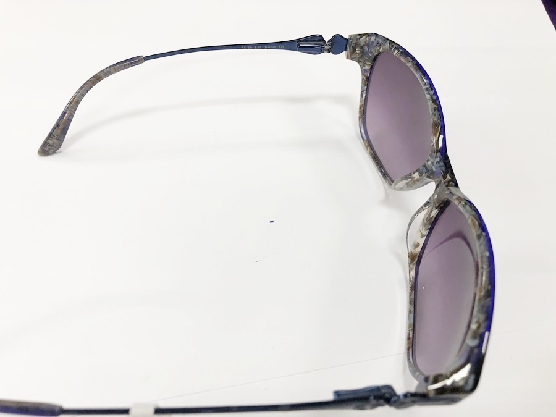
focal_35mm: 28
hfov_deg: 63.4
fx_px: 450
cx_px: 278
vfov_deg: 49.7
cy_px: 208
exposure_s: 1/33
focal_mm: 4
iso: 40
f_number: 1.8
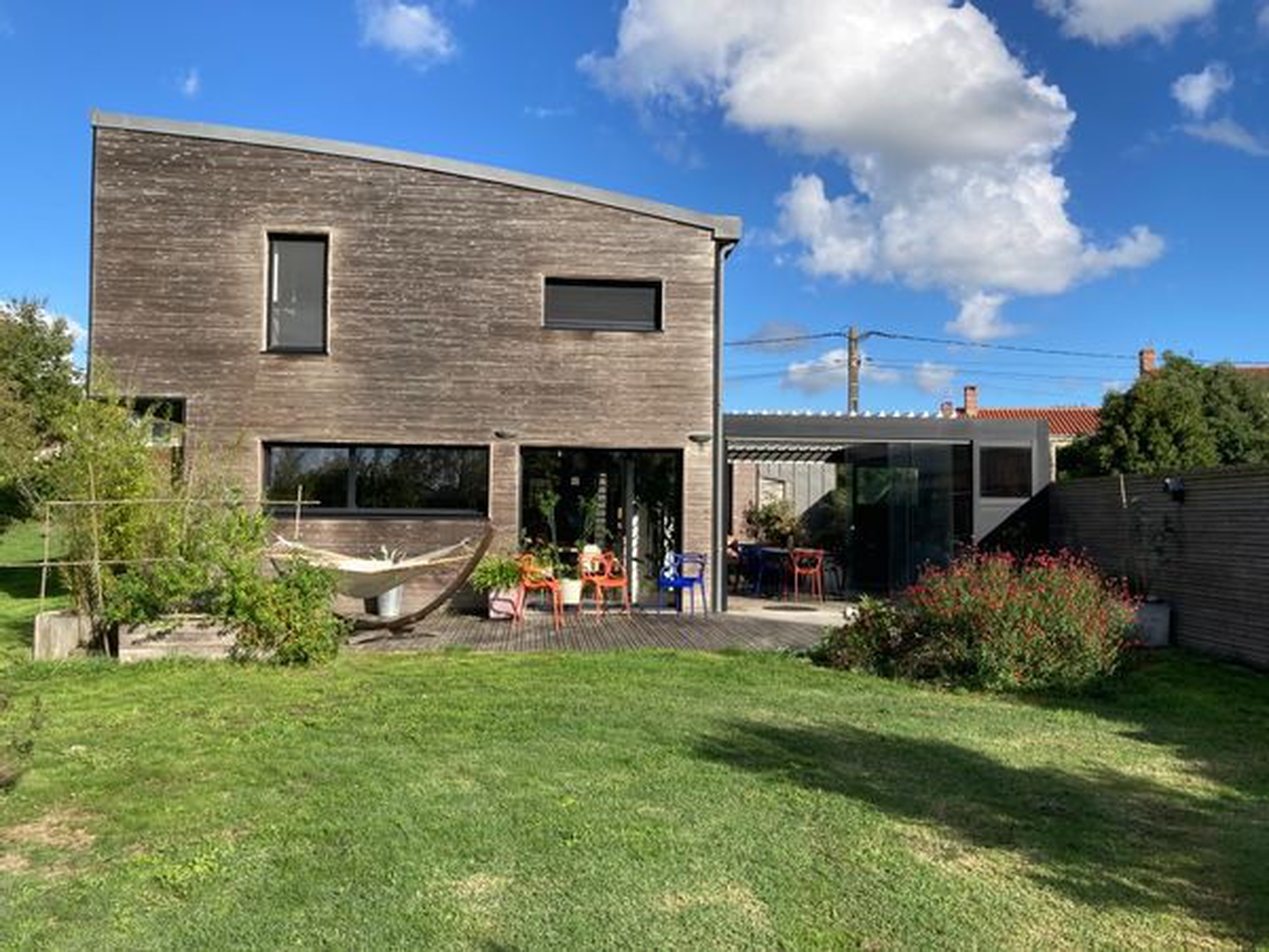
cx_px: 634
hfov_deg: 63.4
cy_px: 476
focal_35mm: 28
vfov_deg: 49.7
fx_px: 1026
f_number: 1.8
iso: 20
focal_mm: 3.99
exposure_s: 1/1600
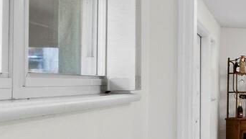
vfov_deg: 17.0
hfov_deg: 17.6
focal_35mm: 71
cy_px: 85
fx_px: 463
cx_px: 524
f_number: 13
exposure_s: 1/2
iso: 320
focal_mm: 7
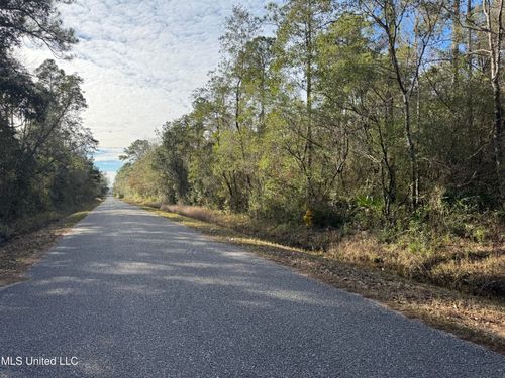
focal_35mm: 24
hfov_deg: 71.6
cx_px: 252
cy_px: 189
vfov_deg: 56.8
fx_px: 350
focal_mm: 6.76
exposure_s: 1/1524
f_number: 1.78
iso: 80
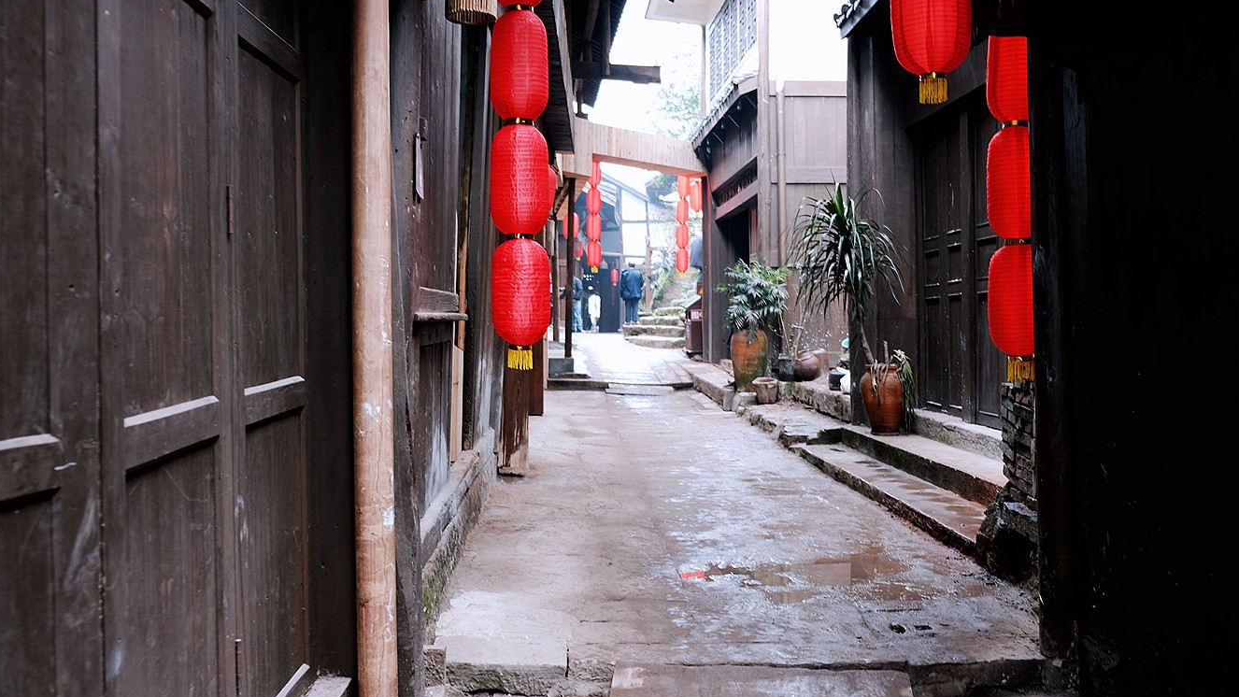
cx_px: 635
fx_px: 1051
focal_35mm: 32
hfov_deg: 61.0
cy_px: 310
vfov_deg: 36.6
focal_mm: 18
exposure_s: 1/7
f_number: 2.8
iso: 200
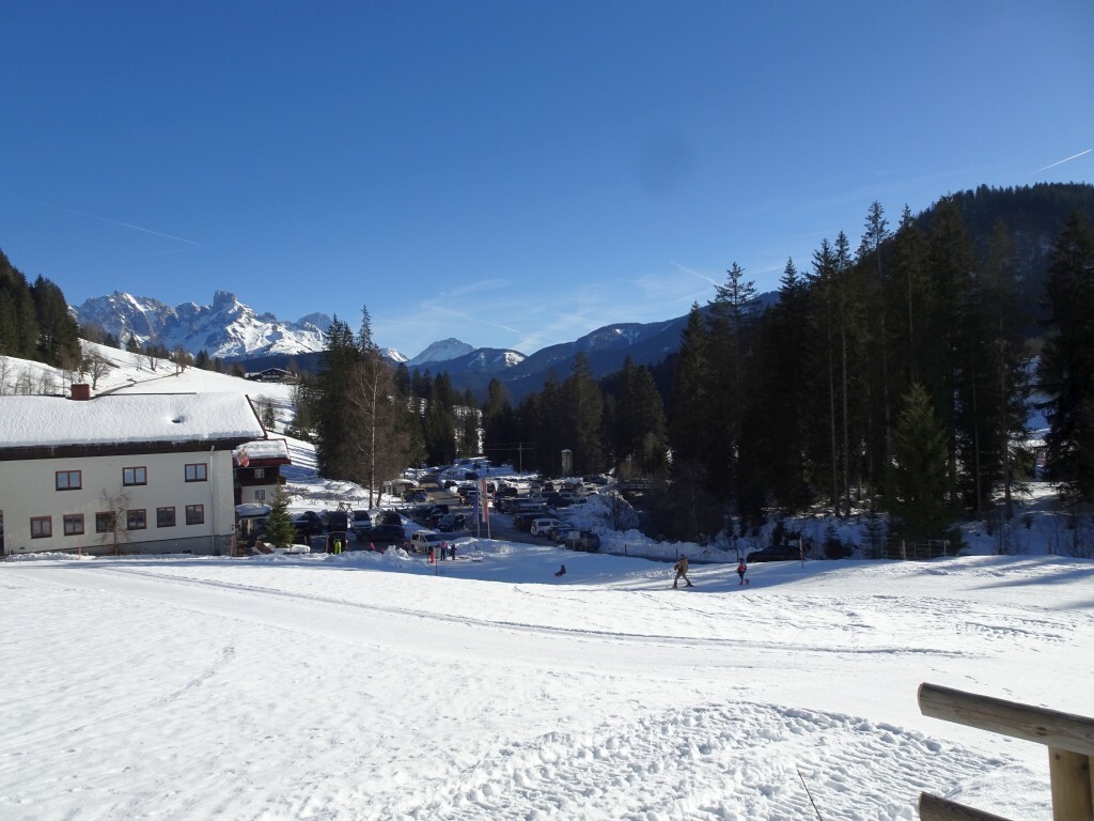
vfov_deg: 56.8
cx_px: 547
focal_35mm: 24
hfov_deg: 71.6
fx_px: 758
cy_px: 410
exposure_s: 1/1250
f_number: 3.5
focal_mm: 4.1
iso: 80
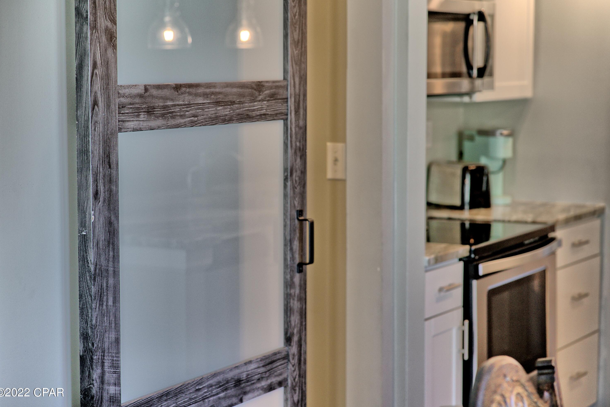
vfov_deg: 15.9
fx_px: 1458
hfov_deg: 23.6
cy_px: 205
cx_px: 303
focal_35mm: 86
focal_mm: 85
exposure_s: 1/200
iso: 640
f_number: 4
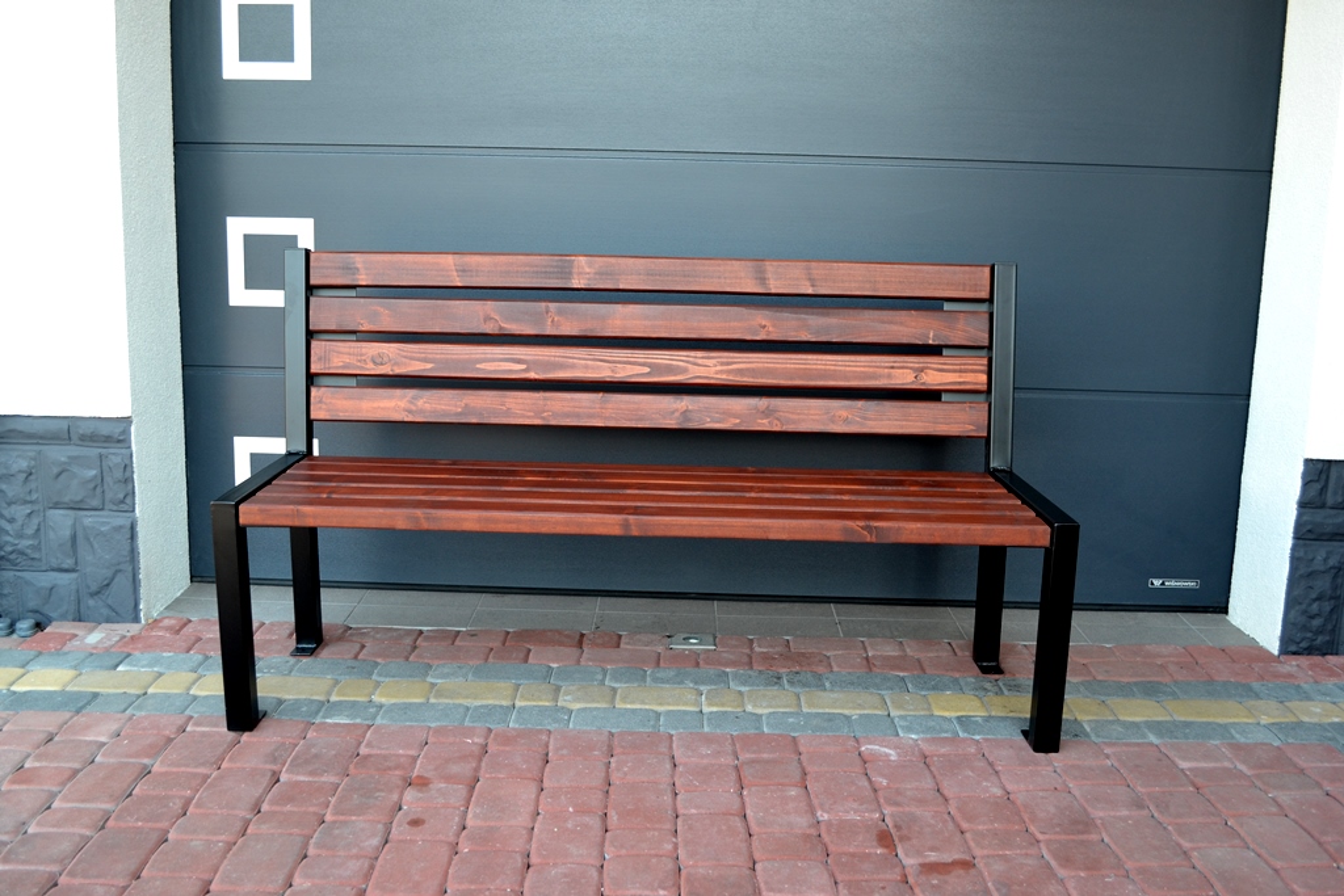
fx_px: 1232
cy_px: 448
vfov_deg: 40.0
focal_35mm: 33
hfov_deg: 57.2
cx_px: 672
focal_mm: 22
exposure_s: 1/80
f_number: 5
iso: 400
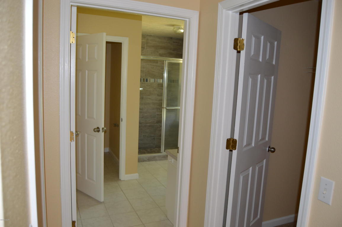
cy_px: 114
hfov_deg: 67.4
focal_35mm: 27
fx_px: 256
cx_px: 171
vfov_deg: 47.9
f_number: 4
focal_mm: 18
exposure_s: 1/60
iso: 400
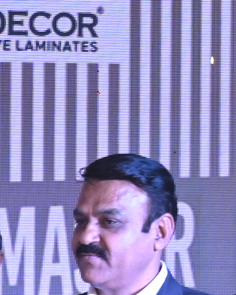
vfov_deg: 5.3
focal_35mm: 357
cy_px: 608
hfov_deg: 4.1
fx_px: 3117
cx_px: -571
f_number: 4
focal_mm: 45
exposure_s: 1/250
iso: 1000
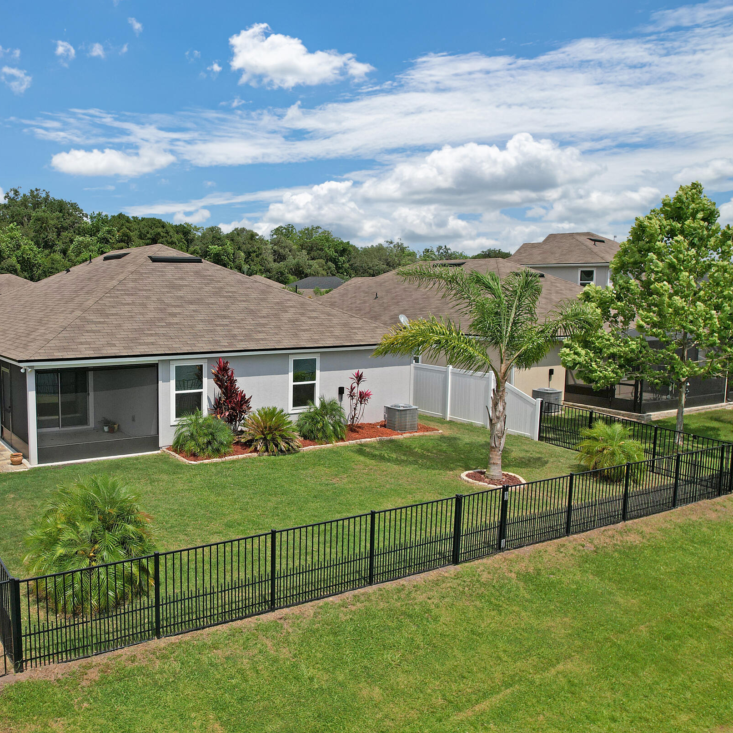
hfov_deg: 54.0
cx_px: 220
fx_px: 695
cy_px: 375
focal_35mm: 29
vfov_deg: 55.6
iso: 100
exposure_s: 1/400
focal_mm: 8.38
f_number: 2.8
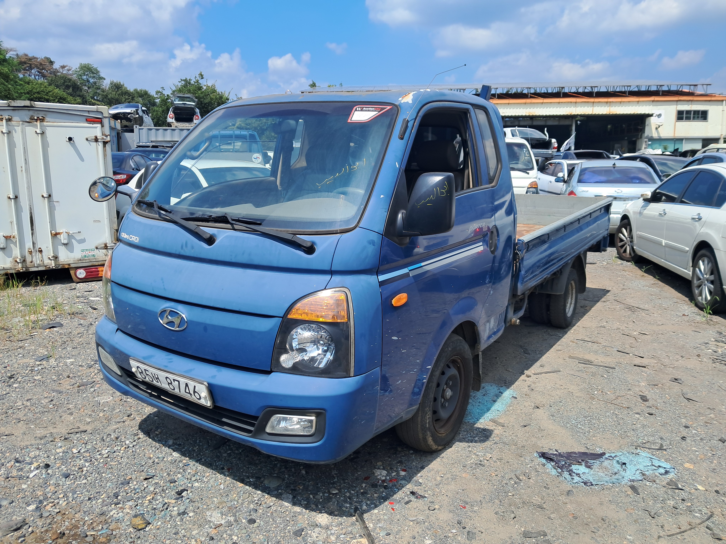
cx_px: 363
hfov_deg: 65.3
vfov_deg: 51.4
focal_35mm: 27
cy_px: 272
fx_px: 566
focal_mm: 4
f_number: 1.8
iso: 50
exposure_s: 1/702
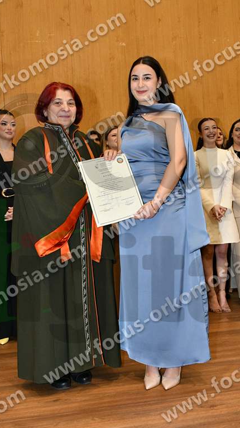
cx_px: 99
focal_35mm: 41
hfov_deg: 28.9
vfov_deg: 49.4
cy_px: 214
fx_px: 464
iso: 2800
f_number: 8
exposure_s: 1/250
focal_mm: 26
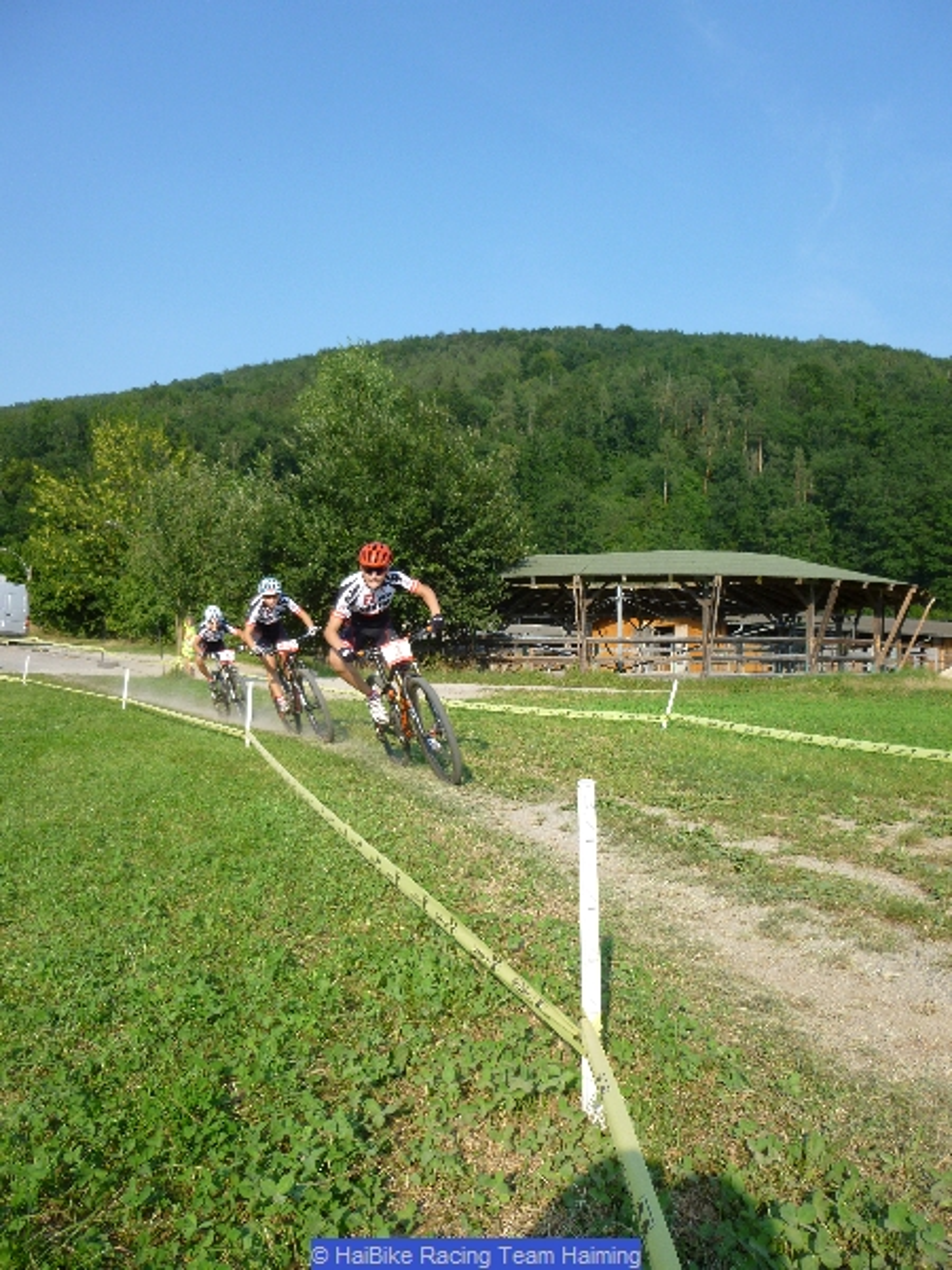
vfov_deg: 69.4
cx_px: 476
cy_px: 635
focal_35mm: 25
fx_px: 917
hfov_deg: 54.9
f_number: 3.1
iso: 100
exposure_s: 1/500
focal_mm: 4.5
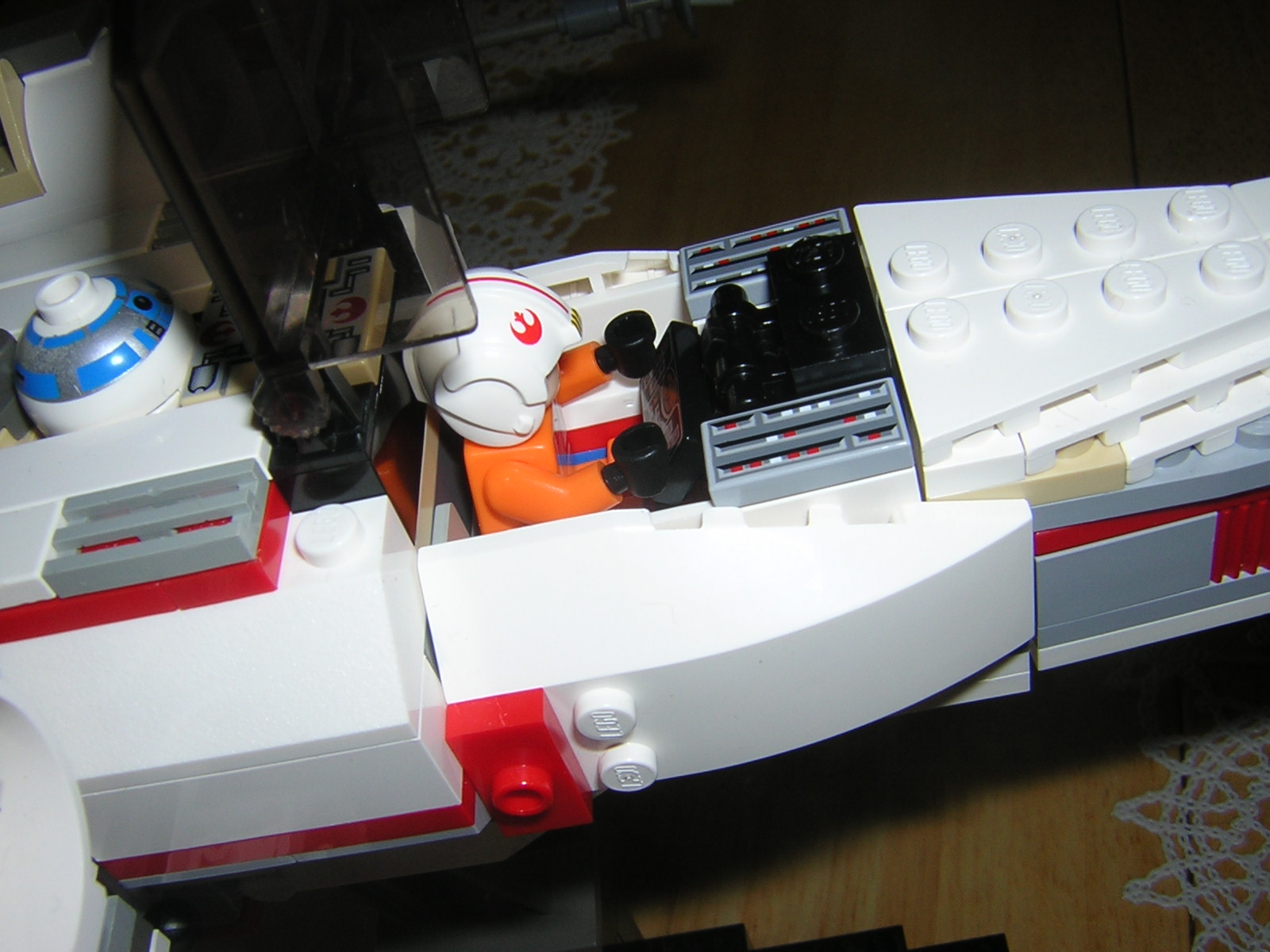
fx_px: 1321
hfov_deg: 51.4
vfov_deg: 39.7
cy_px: 476
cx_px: 635
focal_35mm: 36
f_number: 5.2
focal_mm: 4.7
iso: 100
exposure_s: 1/60.1
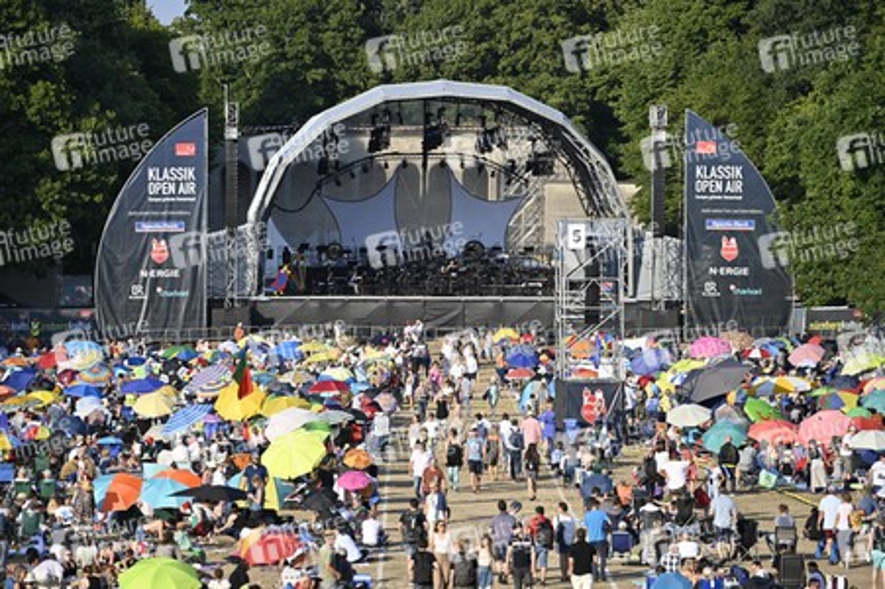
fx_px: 4913
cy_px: 294
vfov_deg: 6.9
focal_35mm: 200
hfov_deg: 10.3
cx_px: 442
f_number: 2.8
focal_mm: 200
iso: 80
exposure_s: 1/1000
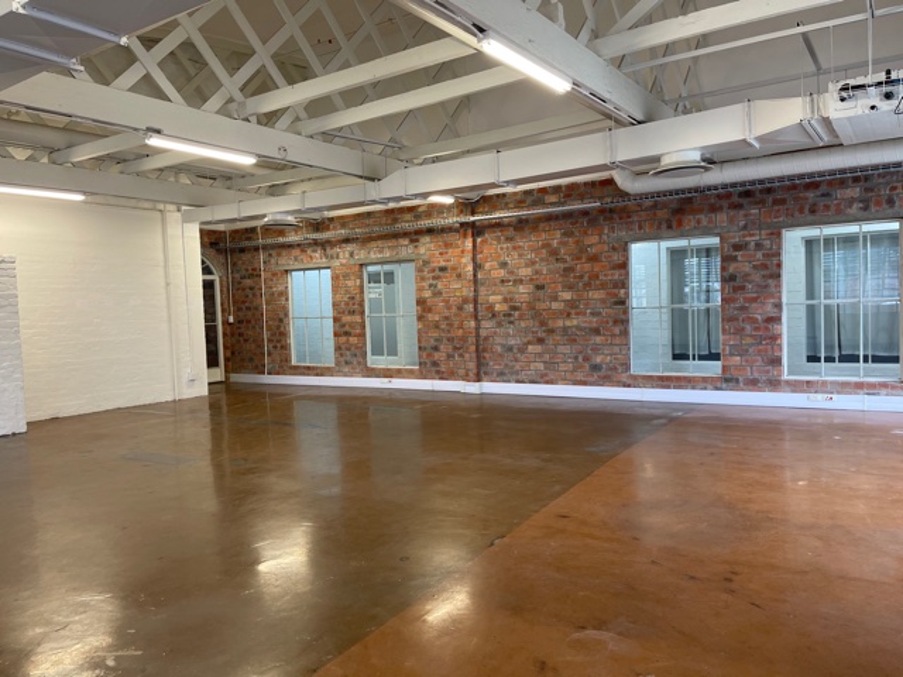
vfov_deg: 53.1
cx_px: 452
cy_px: 338
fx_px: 678
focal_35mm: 26
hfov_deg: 67.3
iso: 125
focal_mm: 5.1
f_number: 1.6
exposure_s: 1/100
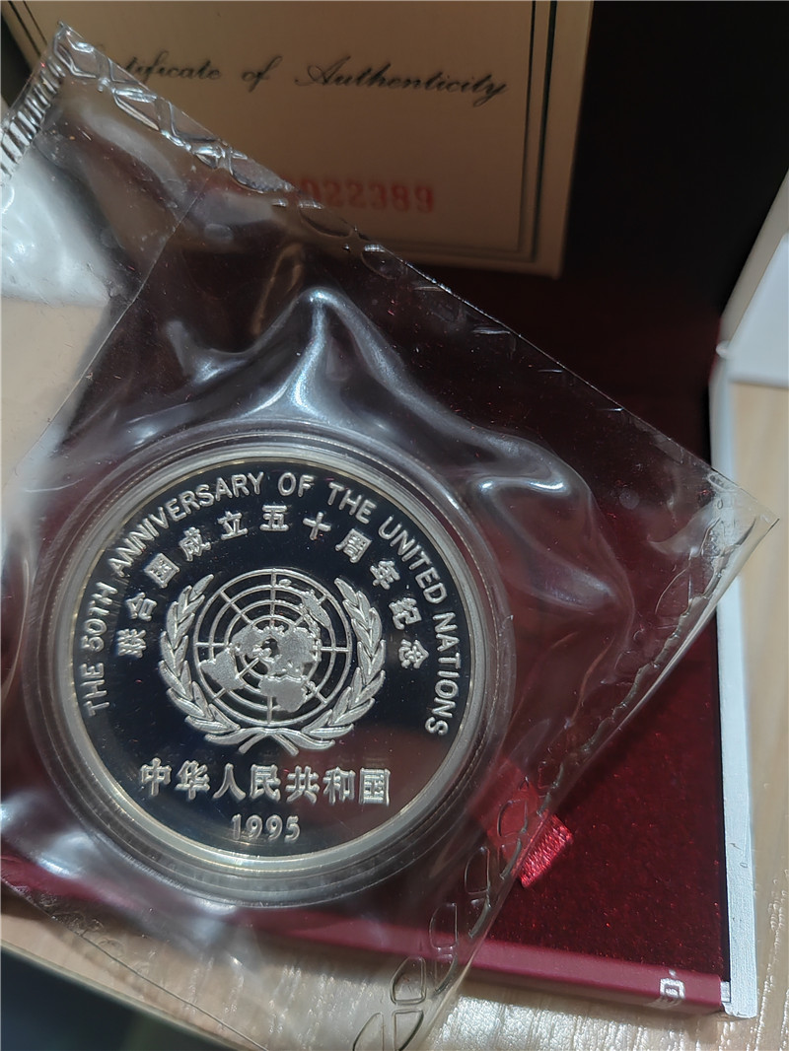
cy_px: 526
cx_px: 394
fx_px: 820
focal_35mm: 27
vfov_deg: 65.3
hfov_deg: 51.4
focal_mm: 5.52
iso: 1600
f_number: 1.9
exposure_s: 1/25
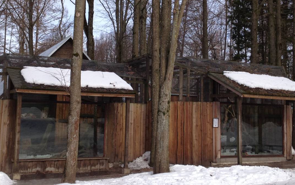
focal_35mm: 55
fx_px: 442
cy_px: 77
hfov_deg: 36.9
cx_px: 137
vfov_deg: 23.5
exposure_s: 1/1062
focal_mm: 4.28
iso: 50
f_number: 2.4
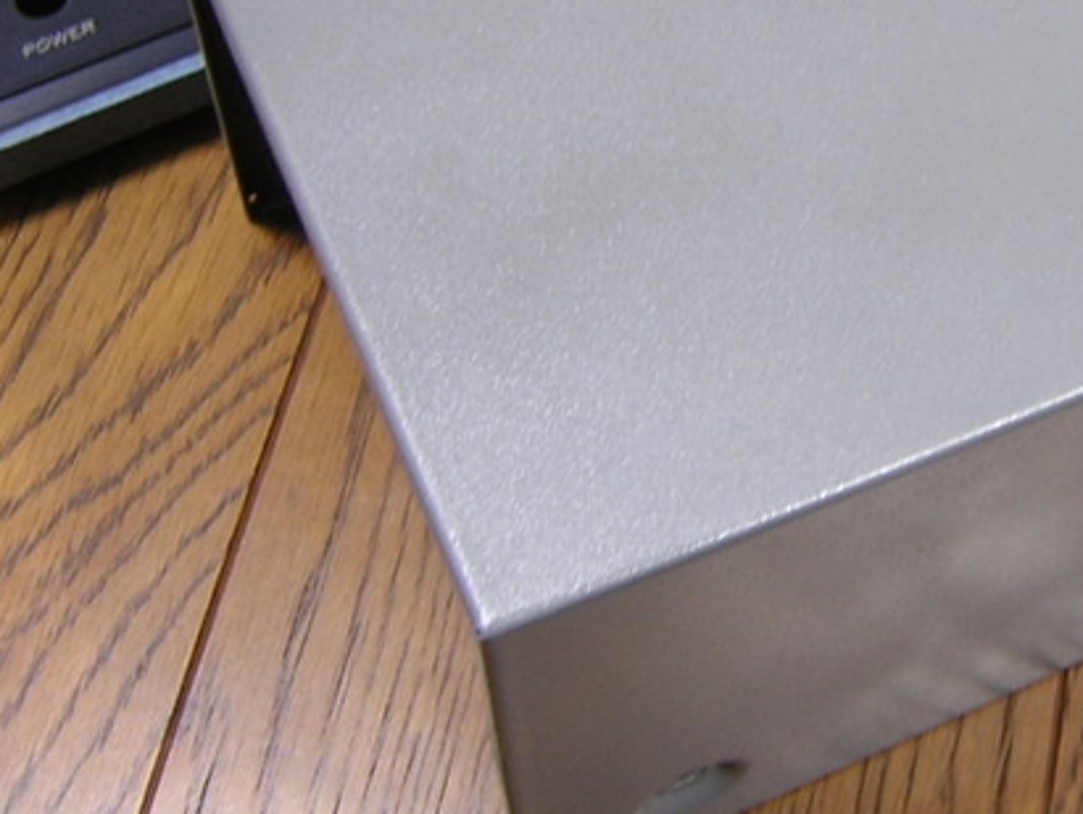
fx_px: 2192
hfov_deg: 27.0
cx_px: 938
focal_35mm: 70
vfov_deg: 20.8
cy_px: 169
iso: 100
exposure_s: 1/4.6
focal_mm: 4.7
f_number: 2.6
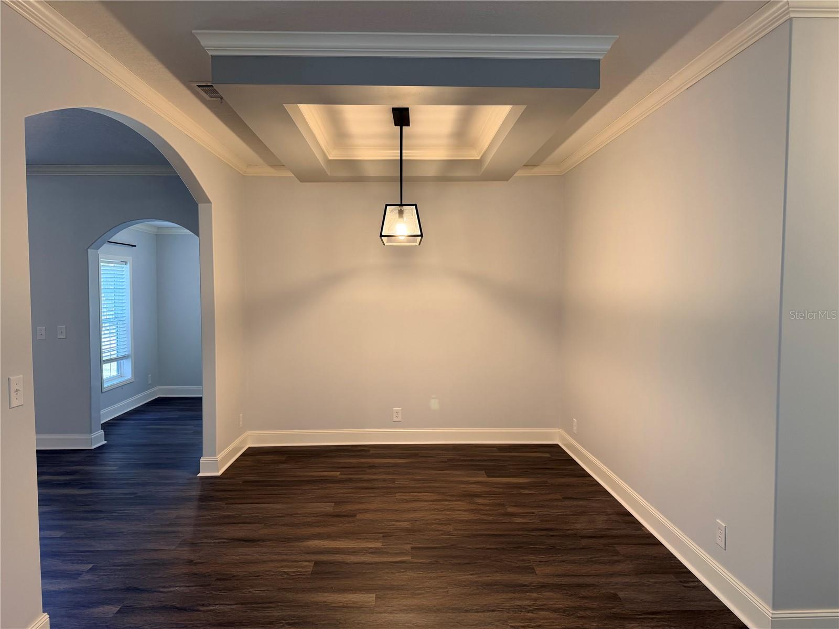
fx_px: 582
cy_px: 314
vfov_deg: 56.8
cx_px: 420
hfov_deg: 71.6
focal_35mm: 24
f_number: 1.78
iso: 125
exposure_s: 1/60
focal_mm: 6.76
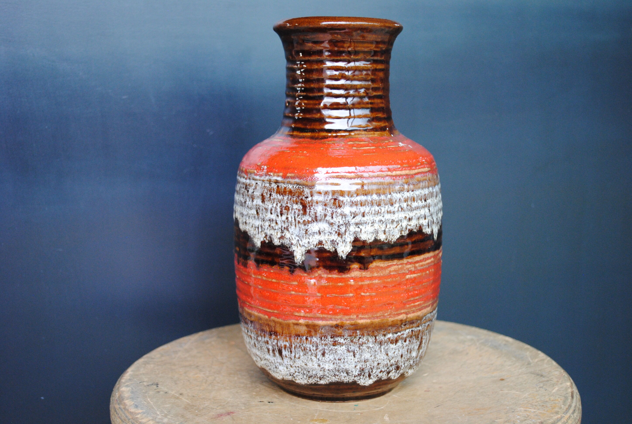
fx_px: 844
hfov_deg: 41.0
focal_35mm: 48
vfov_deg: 28.2
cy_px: 212
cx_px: 316
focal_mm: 32
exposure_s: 1/30
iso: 720
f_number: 4.8
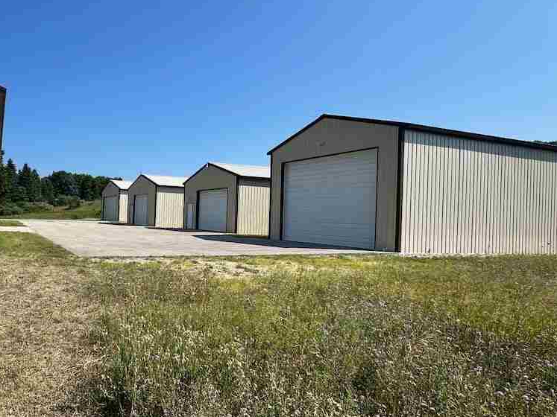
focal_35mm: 24
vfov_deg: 56.8
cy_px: 211
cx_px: 113
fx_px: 386
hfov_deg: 65.3
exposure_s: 1/2618
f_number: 2.2
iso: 50
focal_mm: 2.22
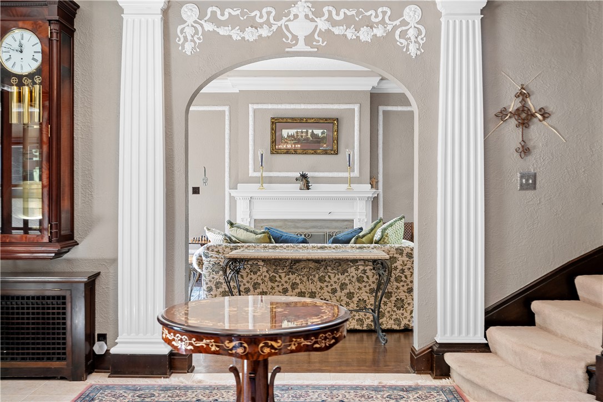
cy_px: 201
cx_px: 302
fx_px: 586
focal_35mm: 35
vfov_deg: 37.9
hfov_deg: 54.4
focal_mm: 35
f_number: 8
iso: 320
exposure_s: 1.6
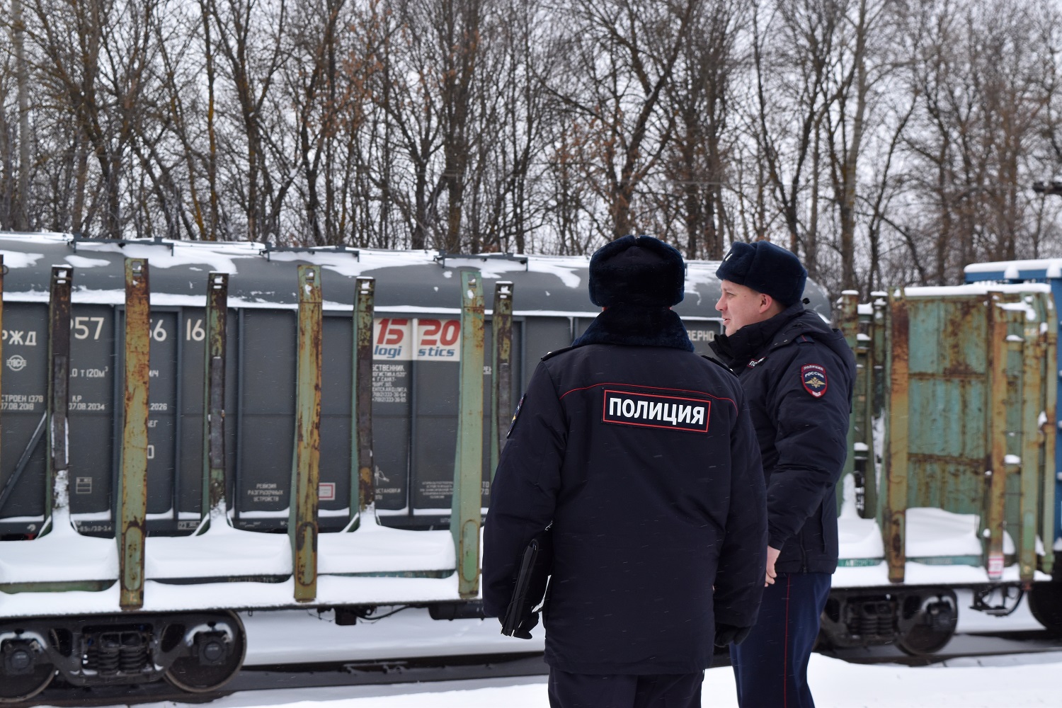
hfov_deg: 28.1
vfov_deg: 18.9
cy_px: 354
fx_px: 2124
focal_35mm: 72
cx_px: 531
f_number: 8
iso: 320
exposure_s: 1/250
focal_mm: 48
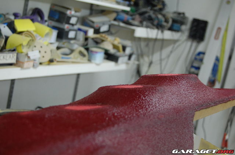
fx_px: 391
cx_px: 118
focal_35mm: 60
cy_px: 78
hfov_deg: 33.5
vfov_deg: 22.5
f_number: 5
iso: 900
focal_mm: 40
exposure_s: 1/8
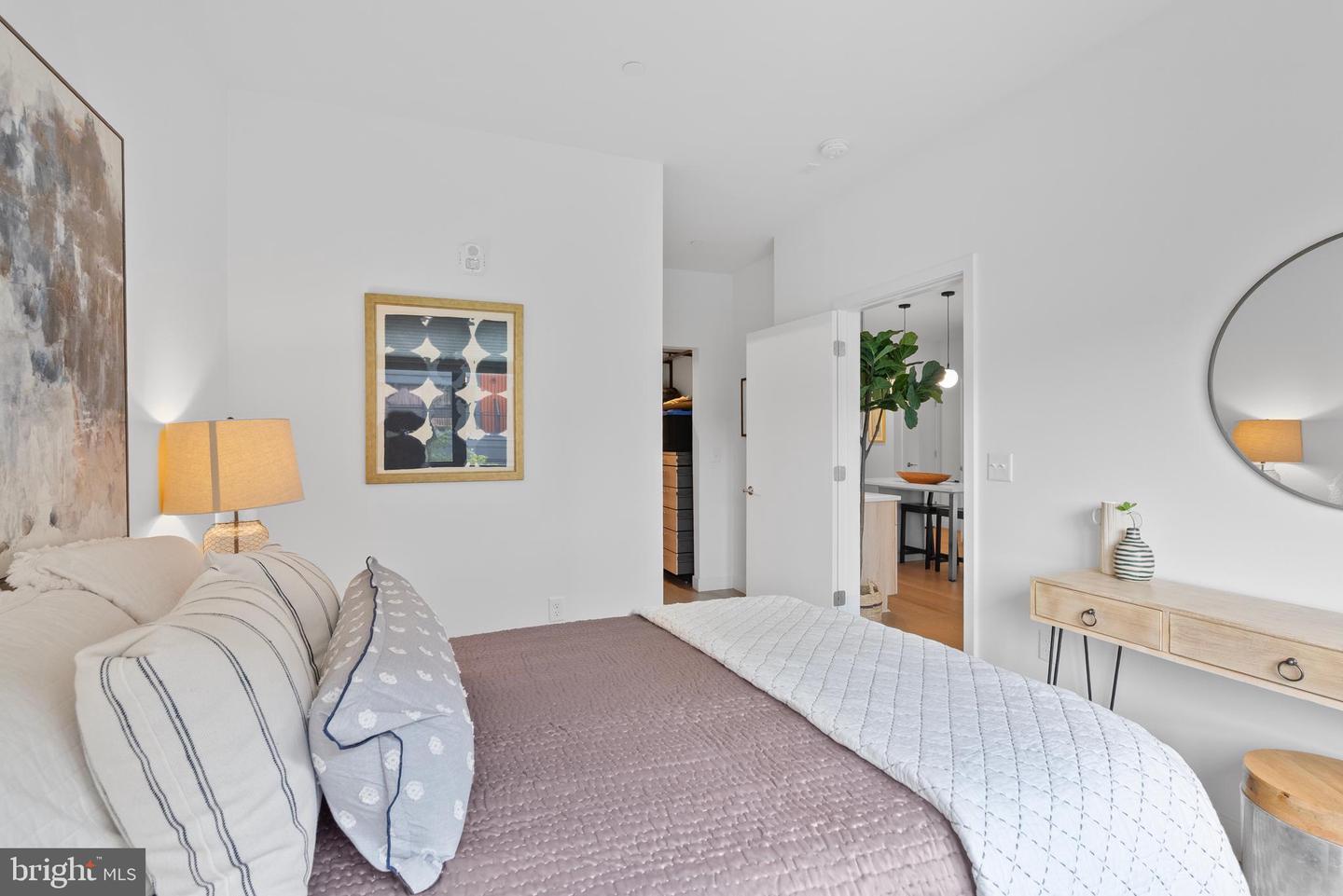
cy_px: 448
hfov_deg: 96.7
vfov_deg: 73.8
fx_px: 597
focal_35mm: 16
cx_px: 672
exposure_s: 1/8
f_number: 8
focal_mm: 16
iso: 800
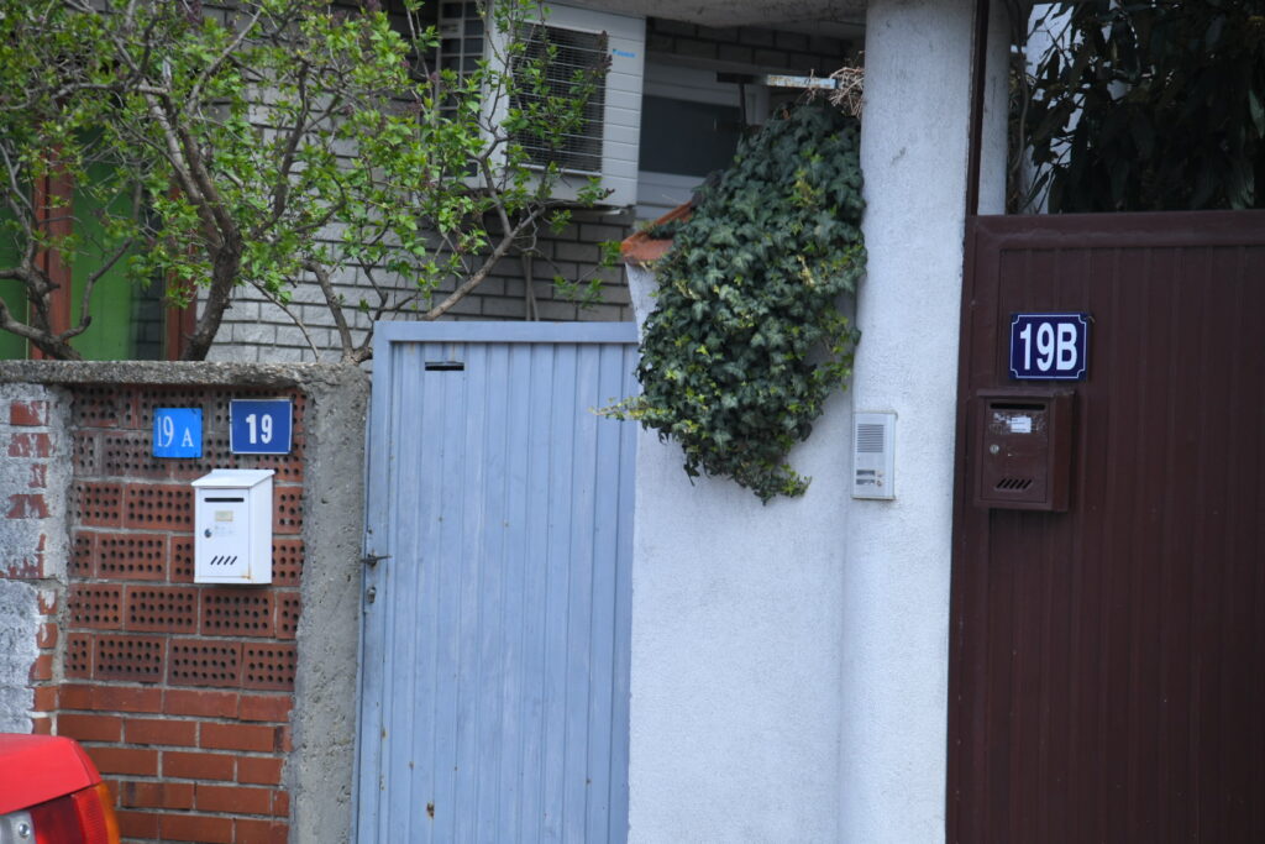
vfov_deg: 11.4
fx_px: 4217
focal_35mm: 120
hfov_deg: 17.1
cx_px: 632
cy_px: 422
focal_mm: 120
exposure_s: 1/1600
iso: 400
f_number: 4
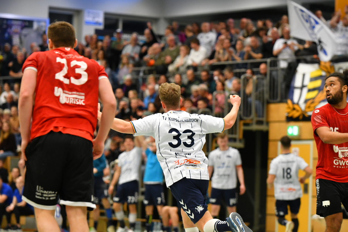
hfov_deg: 11.2
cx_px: 174
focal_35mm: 183
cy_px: 116
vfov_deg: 7.5
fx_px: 1769
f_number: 2.8
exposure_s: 1/500
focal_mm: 122
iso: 2800
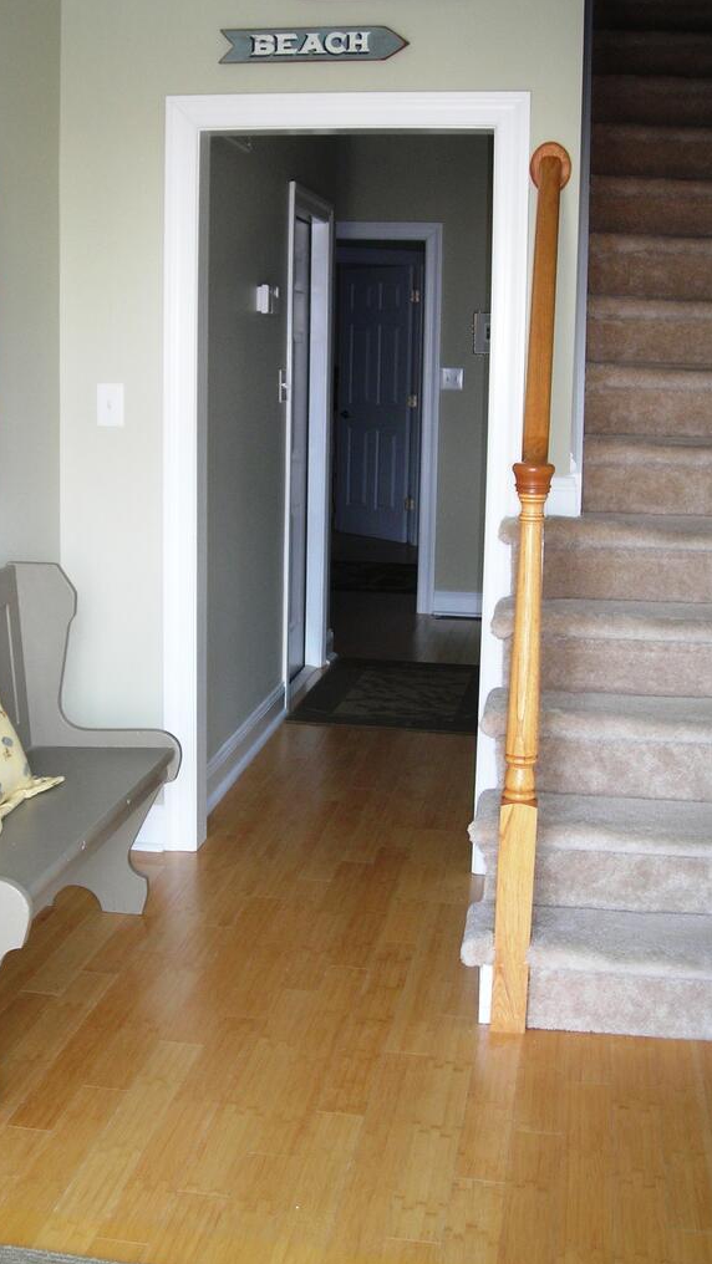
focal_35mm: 44
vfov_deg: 46.4
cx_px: 273
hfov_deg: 27.0
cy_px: 607
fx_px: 1476
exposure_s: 1/30
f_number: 3.2
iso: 120
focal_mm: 6.3
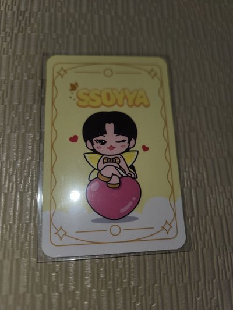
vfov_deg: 73.9
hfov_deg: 58.9
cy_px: 155
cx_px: 116
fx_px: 206
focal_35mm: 23
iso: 20
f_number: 1.8
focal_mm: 5.4
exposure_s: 1/142
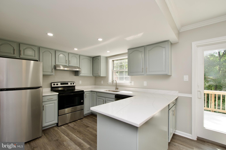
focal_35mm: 15
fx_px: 94
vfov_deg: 77.3
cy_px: 75
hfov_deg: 100.4
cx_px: 113
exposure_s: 1/80
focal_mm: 10
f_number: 7.1
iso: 320
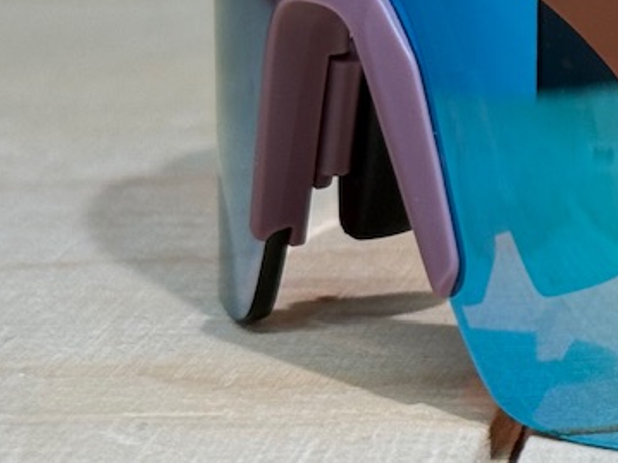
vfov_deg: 8.7
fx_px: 3052
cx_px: 1038
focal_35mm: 171
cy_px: 176
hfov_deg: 10.9
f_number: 1.78
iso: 50
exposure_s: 1/121
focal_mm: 6.76
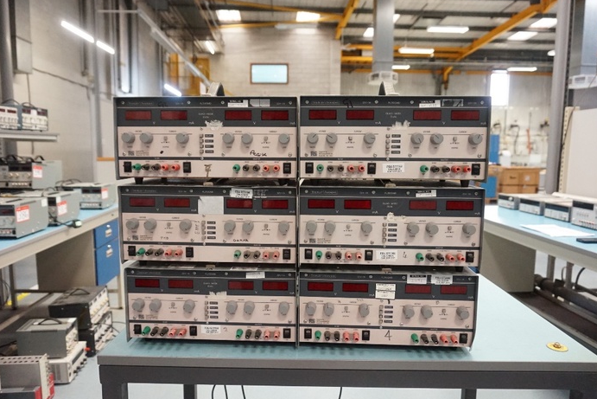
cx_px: 295
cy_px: 197
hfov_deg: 71.5
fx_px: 415
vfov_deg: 51.3
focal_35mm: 25
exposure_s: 1/160
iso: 3200
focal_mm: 16
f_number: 3.5
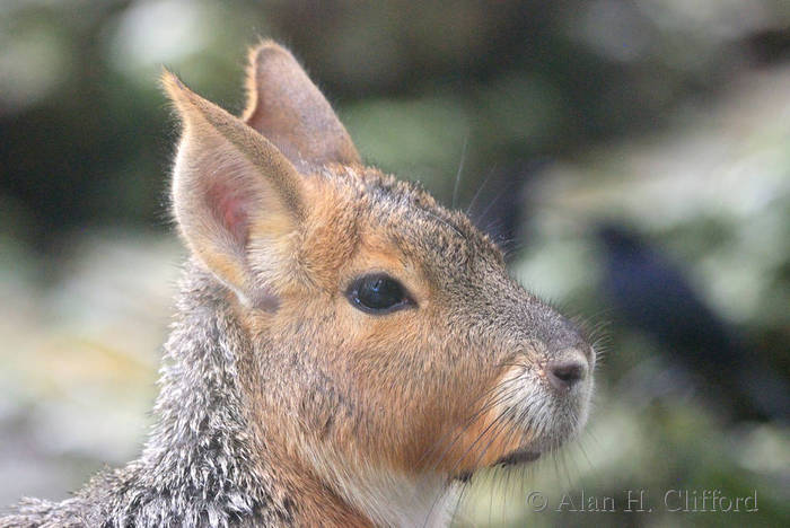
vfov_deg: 3.8
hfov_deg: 5.7
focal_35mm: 360
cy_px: 264
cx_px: 395
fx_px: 7906
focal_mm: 240
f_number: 5.3
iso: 1250
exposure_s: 1/125
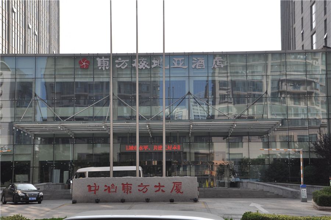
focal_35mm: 63
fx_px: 578
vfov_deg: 21.5
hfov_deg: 31.9
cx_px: 166
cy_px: 110
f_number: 10
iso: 200
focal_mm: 42
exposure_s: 1/200
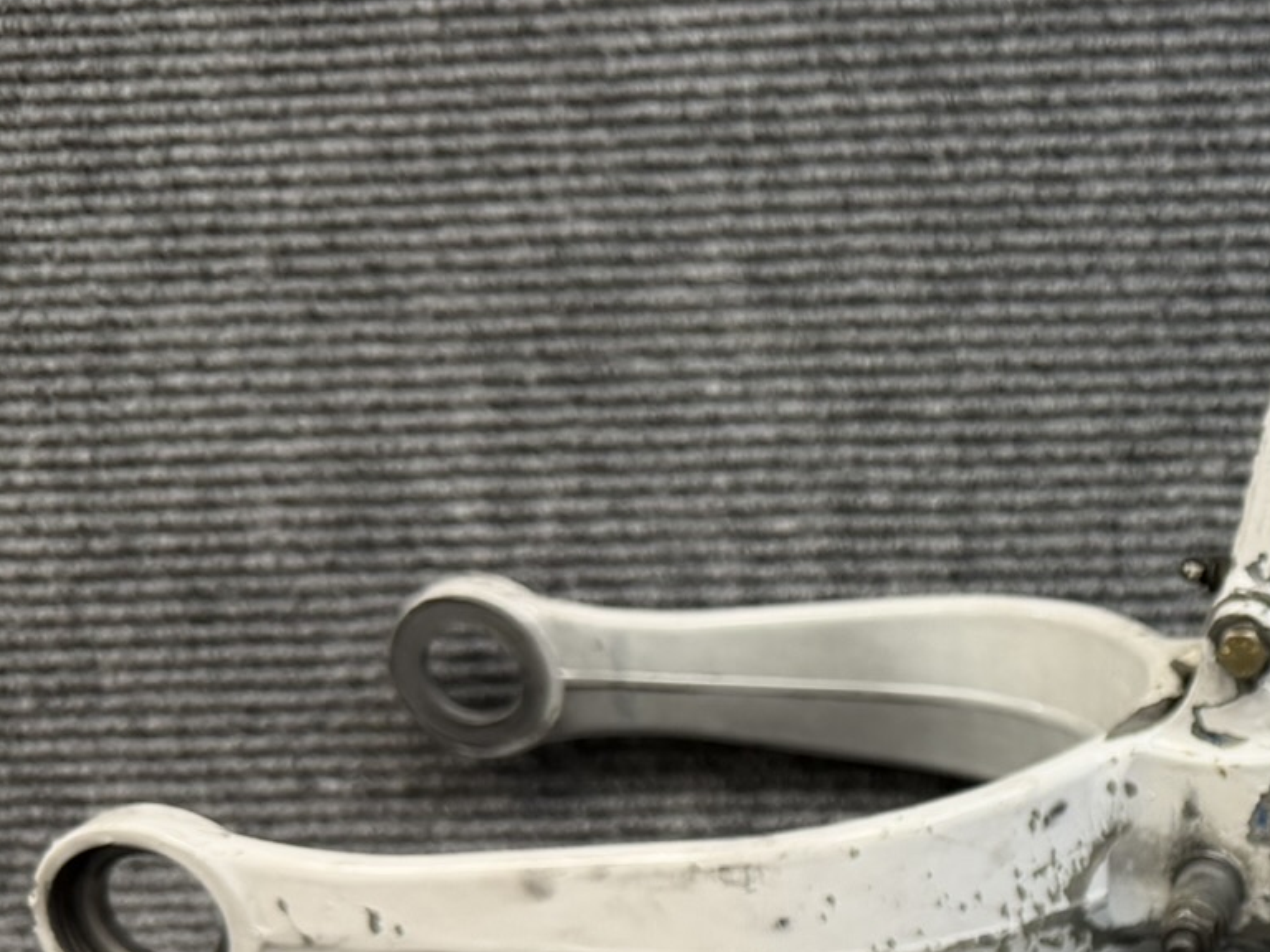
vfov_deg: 22.3
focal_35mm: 64
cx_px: 1556
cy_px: 868
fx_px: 2348
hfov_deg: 26.6
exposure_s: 1/60
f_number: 1.78
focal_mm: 6.76
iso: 125
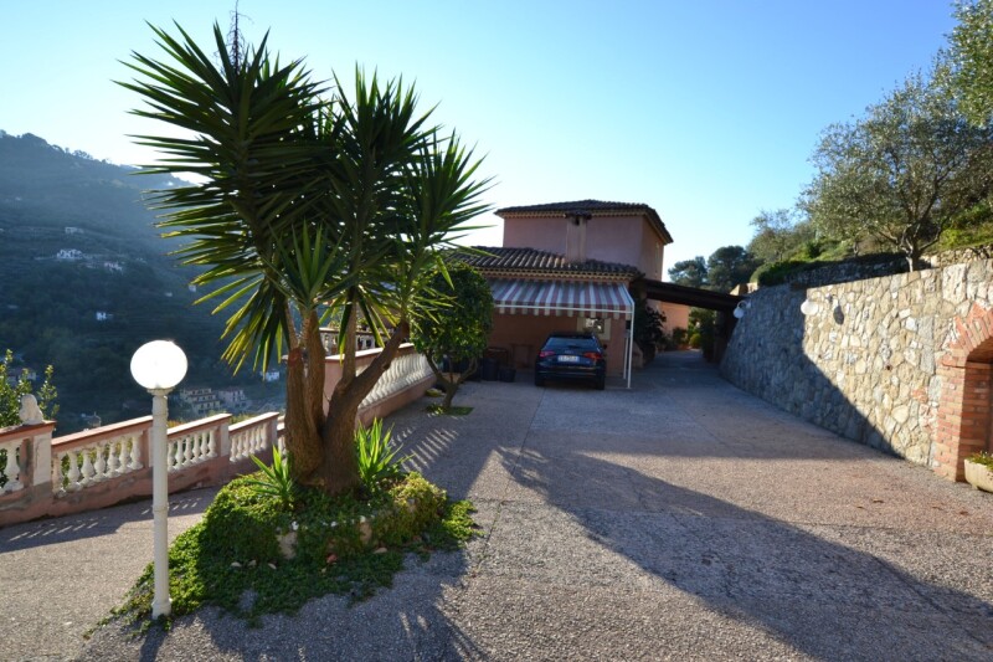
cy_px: 331
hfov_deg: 85.4
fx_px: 538
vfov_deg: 63.2
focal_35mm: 20
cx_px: 496
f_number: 6.3
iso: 100
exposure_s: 1/125
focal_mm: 13
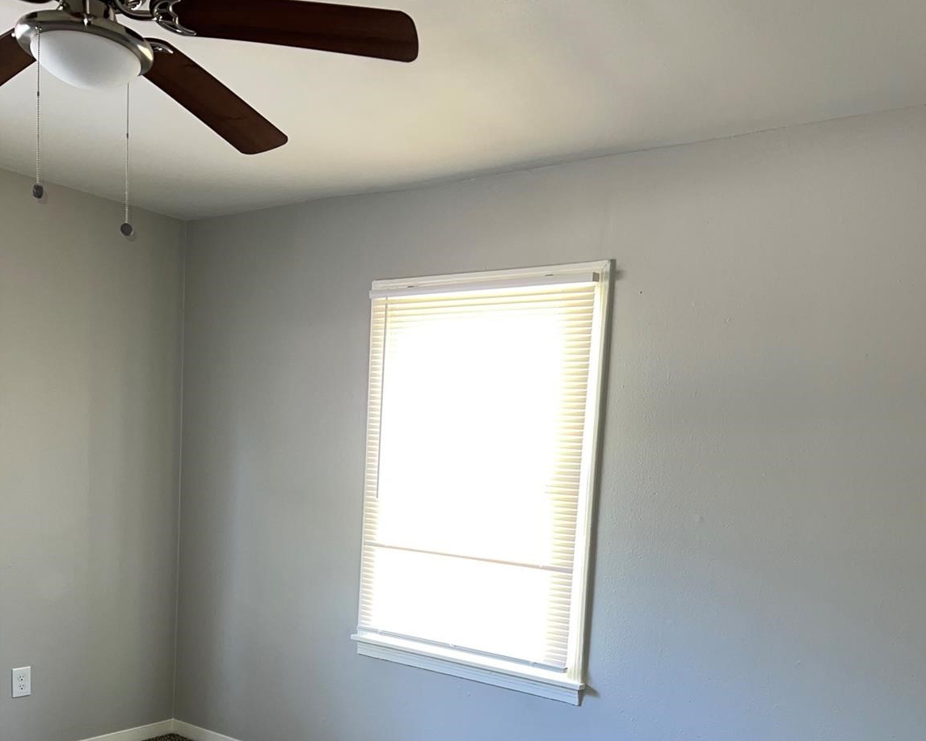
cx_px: 463
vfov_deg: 41.7
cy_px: 579
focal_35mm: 34
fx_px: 932
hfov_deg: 52.8
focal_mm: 5.7
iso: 50
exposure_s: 1/29
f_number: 1.5
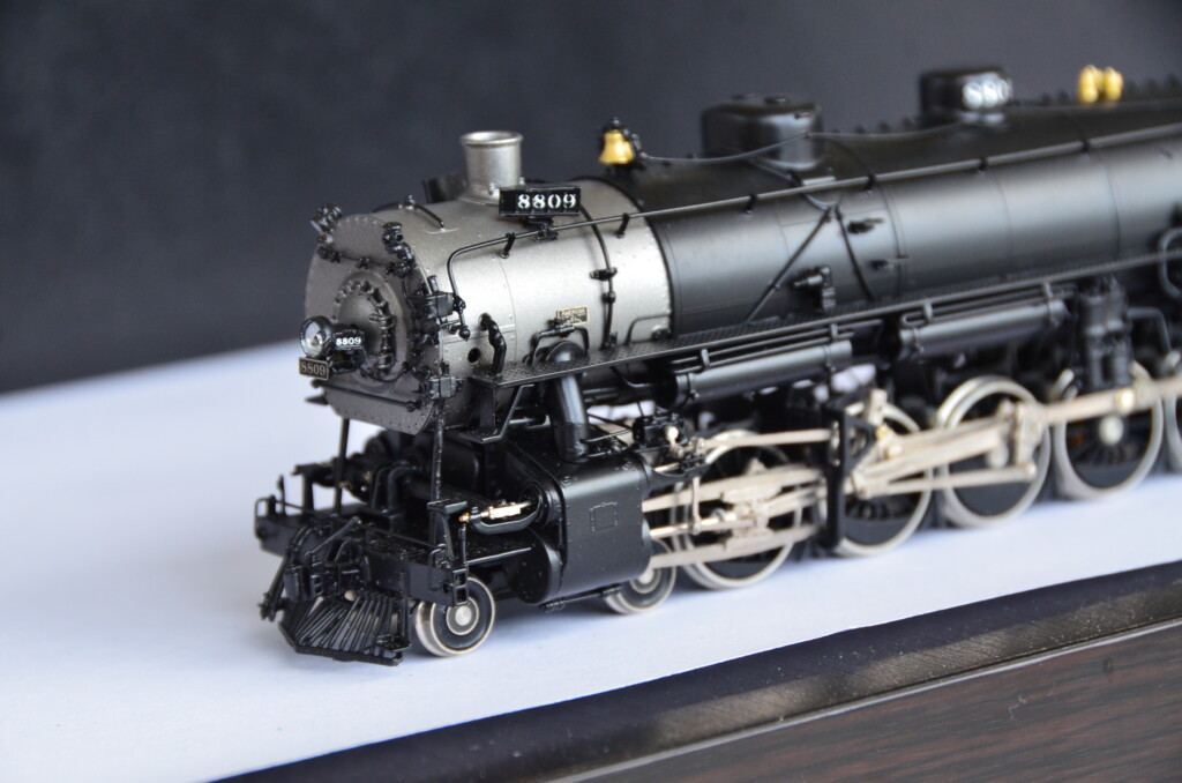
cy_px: 392
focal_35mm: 158
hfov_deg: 13.1
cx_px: 591
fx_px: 5160
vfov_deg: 8.7
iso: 800
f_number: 8
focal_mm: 105
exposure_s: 1/80
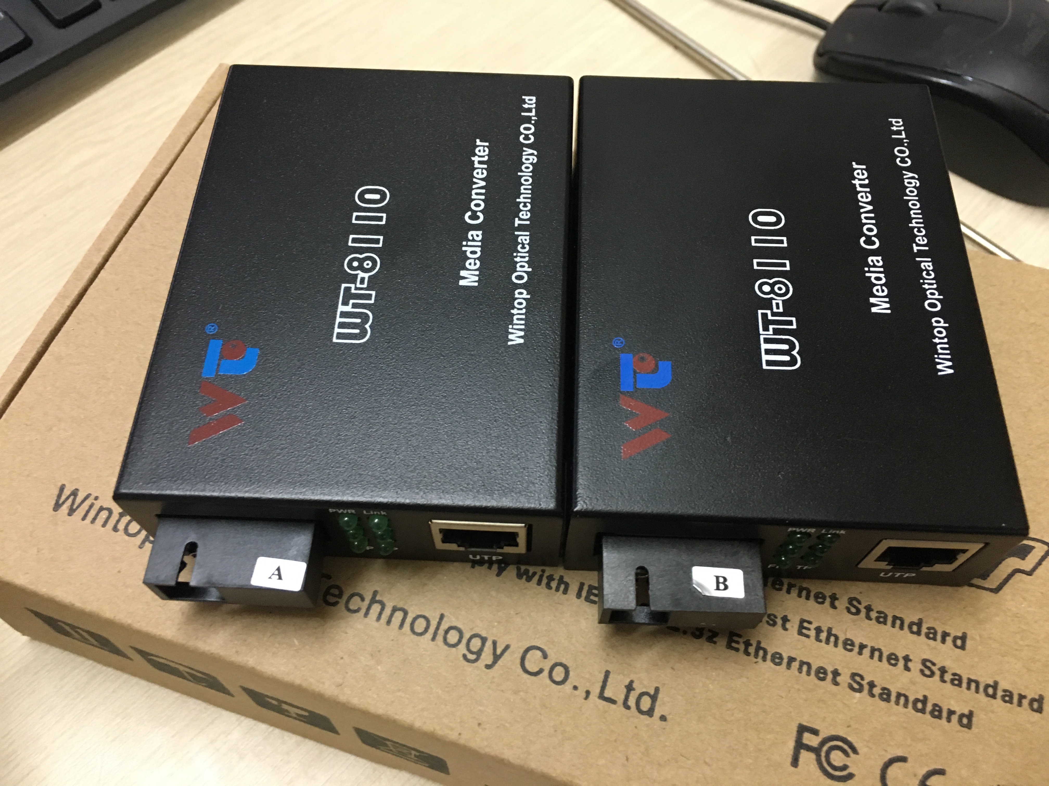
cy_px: 393
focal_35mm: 29
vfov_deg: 48.2
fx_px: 879
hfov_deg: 61.7
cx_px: 524
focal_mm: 4.15
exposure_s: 1/20
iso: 200
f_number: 2.2
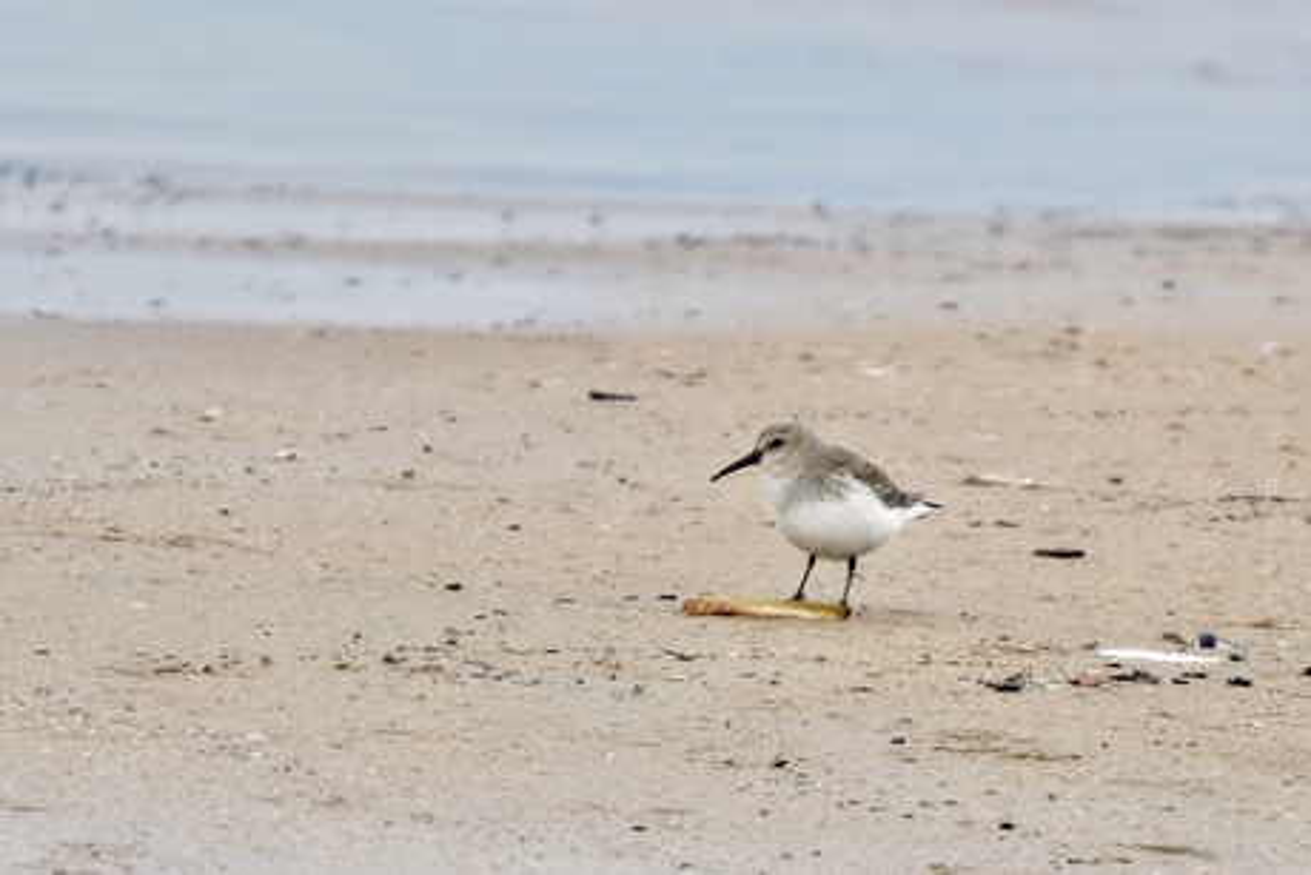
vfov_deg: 2.3
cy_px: 438
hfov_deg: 3.4
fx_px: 21856
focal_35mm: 600
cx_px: 656
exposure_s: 1/250
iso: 140
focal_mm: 300
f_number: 5.6
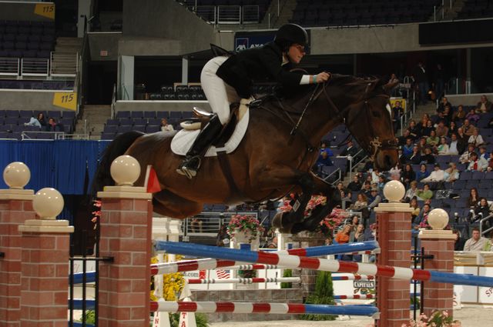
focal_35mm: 105
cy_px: 164
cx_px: 246
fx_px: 1436
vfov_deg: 13.0
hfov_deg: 19.5
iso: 250
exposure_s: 1/250
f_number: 5.6
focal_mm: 70
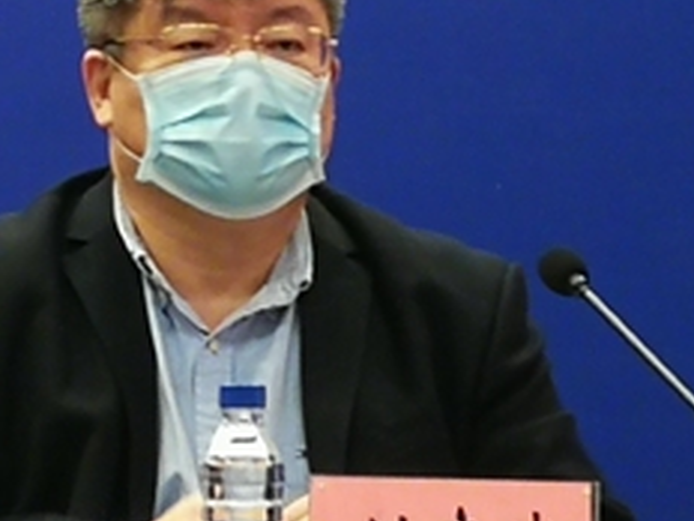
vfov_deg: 4.7
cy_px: 263
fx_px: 6375
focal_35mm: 318
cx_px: 150
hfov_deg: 6.2
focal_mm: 3.95
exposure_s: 1/33.3
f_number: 2.2
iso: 160
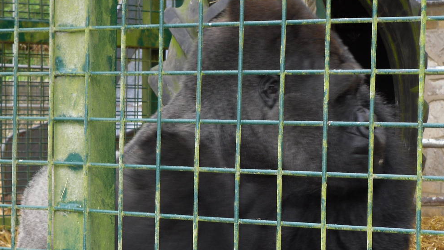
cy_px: 218
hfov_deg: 19.5
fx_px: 1295
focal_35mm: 110
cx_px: 237
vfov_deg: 11.0
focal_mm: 11.7
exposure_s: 1/56
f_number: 4.2
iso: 100
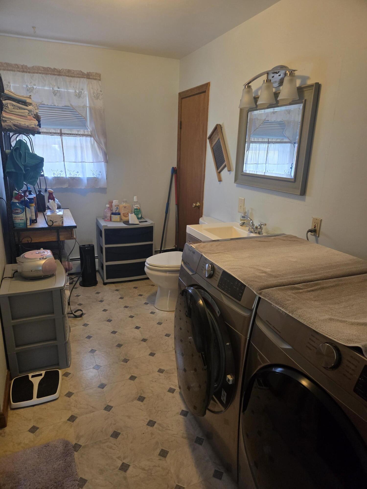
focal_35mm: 23
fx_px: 325
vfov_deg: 73.9
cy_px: 244
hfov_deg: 58.9
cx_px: 184
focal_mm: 5.4
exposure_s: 1/120
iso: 400
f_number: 1.8
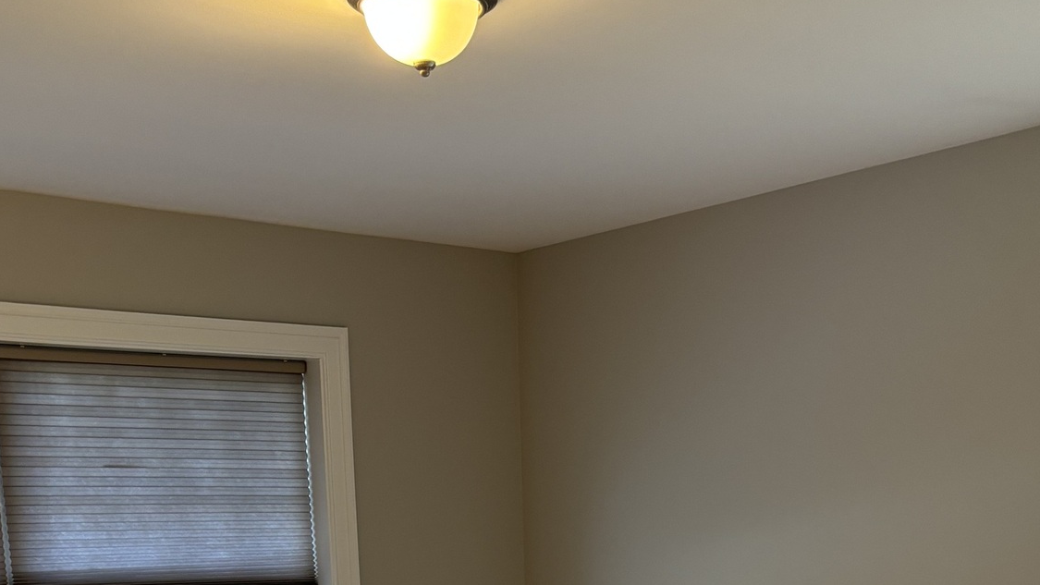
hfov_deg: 36.0
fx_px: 1600
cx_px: 589
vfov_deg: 18.3
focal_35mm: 58
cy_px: 891
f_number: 1.6
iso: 125
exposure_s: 1/60
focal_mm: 5.96
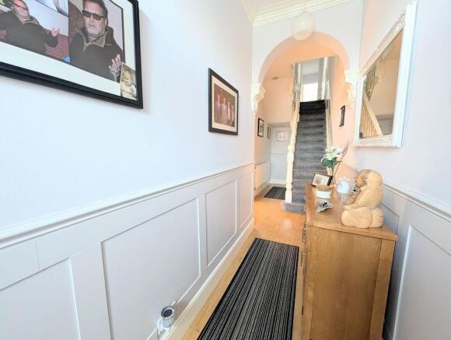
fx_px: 157
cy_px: 170
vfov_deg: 94.7
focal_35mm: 12
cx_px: 226
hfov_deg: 110.4
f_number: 1.7
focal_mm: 2.02
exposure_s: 1/51.5
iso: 391
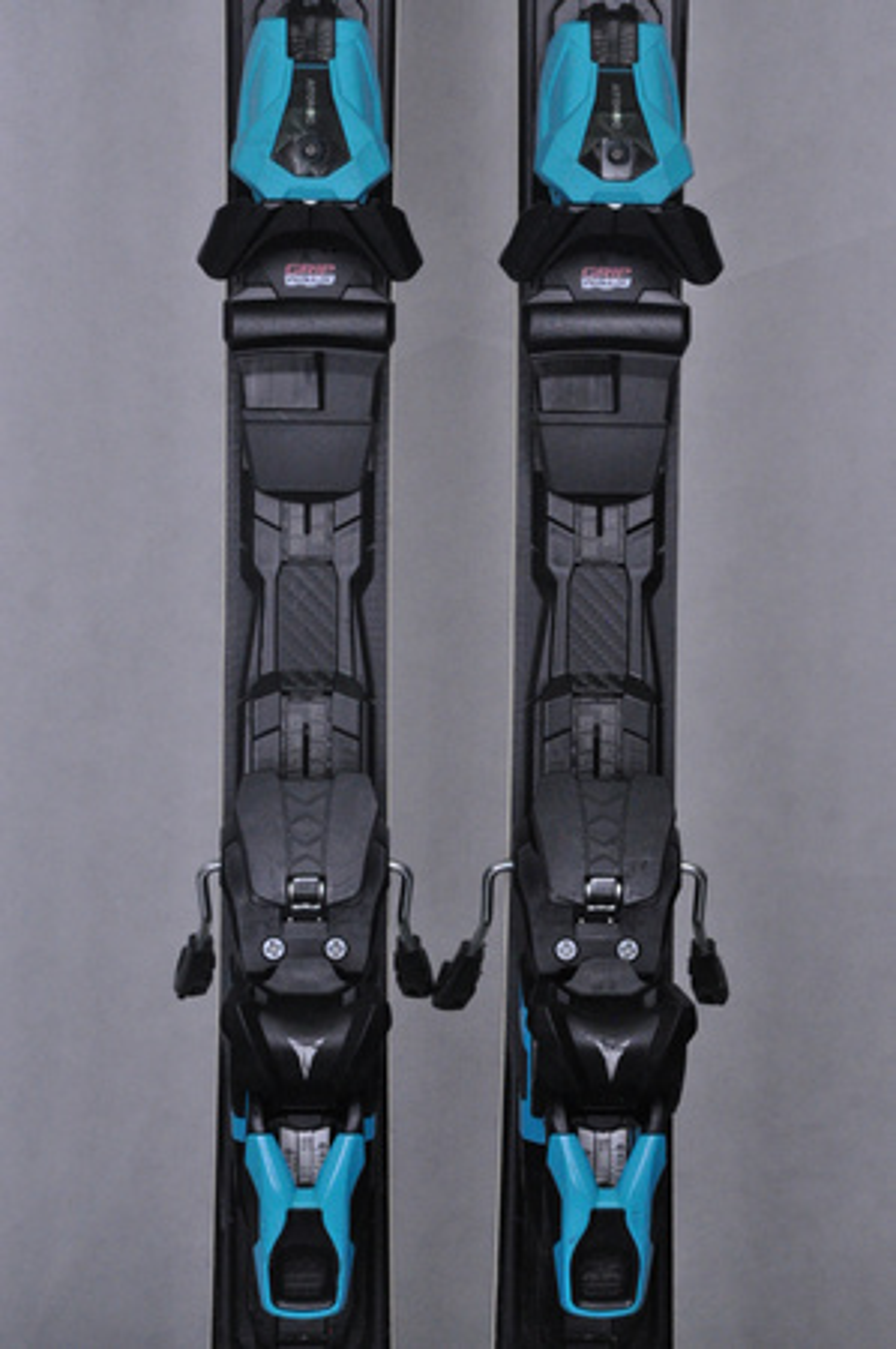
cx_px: 448
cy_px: 674
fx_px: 3704
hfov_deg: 13.8
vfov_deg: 20.6
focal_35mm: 99
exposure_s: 1/125
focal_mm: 66
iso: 3200
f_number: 9.5
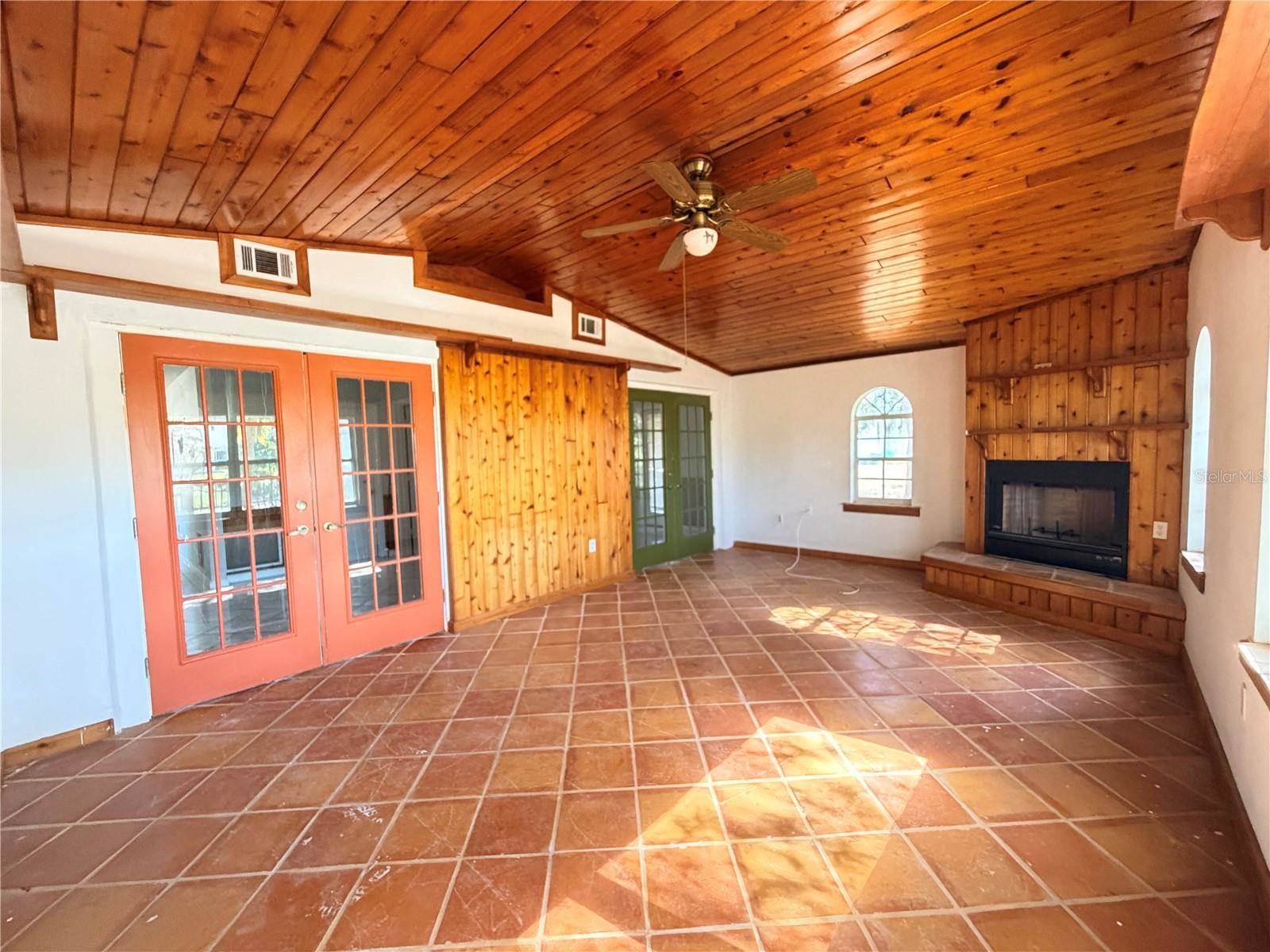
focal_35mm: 14
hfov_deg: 102.1
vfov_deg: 85.7
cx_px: 635
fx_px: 514
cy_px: 476
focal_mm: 2.22
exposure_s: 1/60
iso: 500
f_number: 2.2
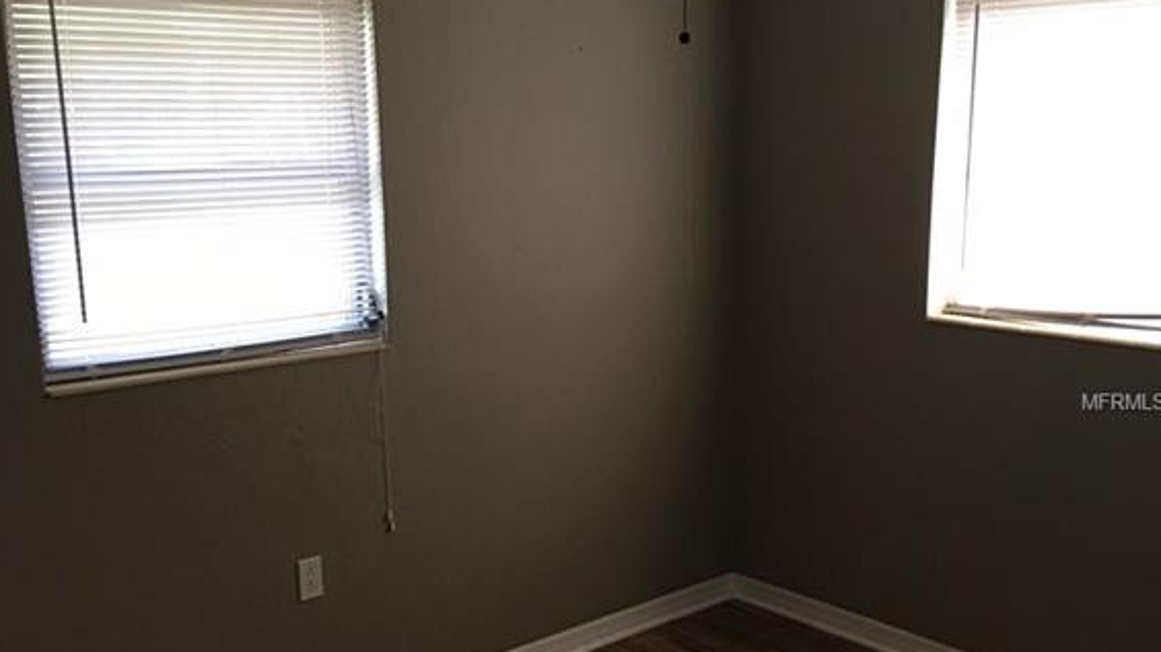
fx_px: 1324
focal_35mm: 43
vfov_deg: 27.6
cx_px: 583
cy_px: 403
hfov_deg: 47.4
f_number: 2.2
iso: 64
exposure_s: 1/15
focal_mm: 4.15
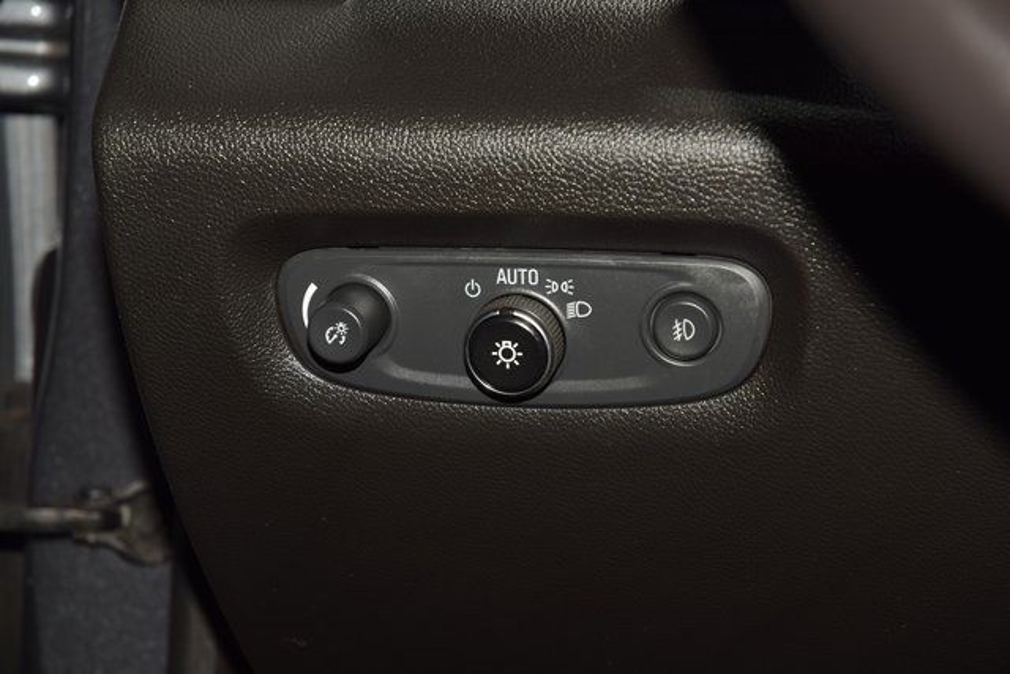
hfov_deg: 19.5
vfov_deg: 13.0
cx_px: 505
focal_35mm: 105
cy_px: 337
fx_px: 2946
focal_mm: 70
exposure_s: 1/125
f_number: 8
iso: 100
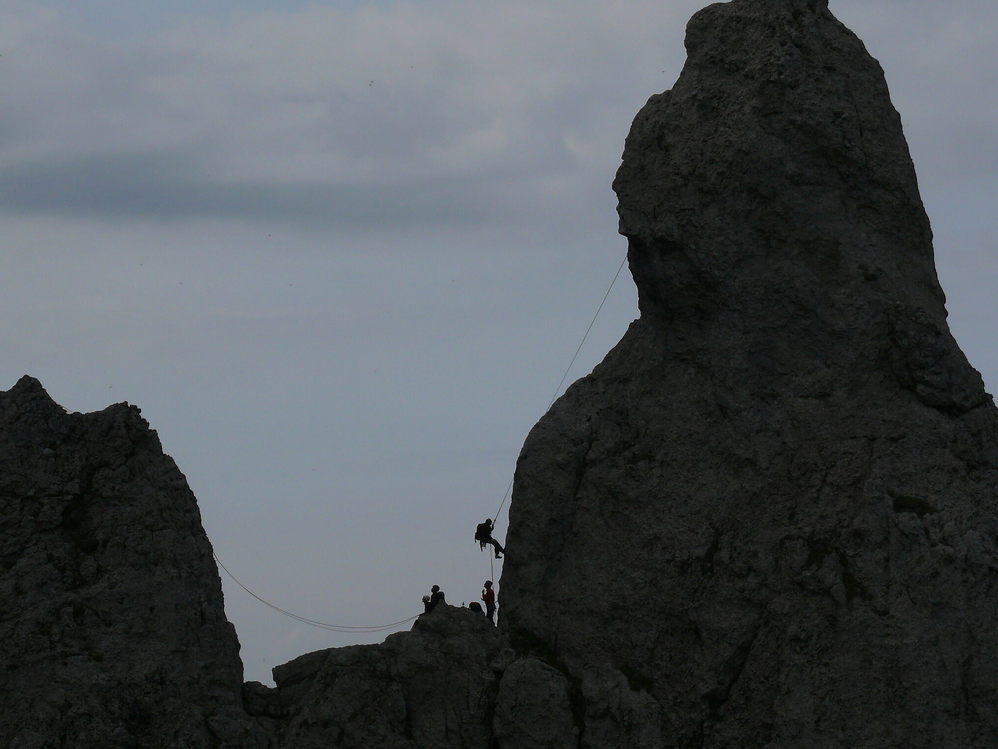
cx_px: 528
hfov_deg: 14.8
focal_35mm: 133
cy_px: 396
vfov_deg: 11.1
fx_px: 3835
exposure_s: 1/400
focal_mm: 23.7
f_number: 7.1
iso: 100
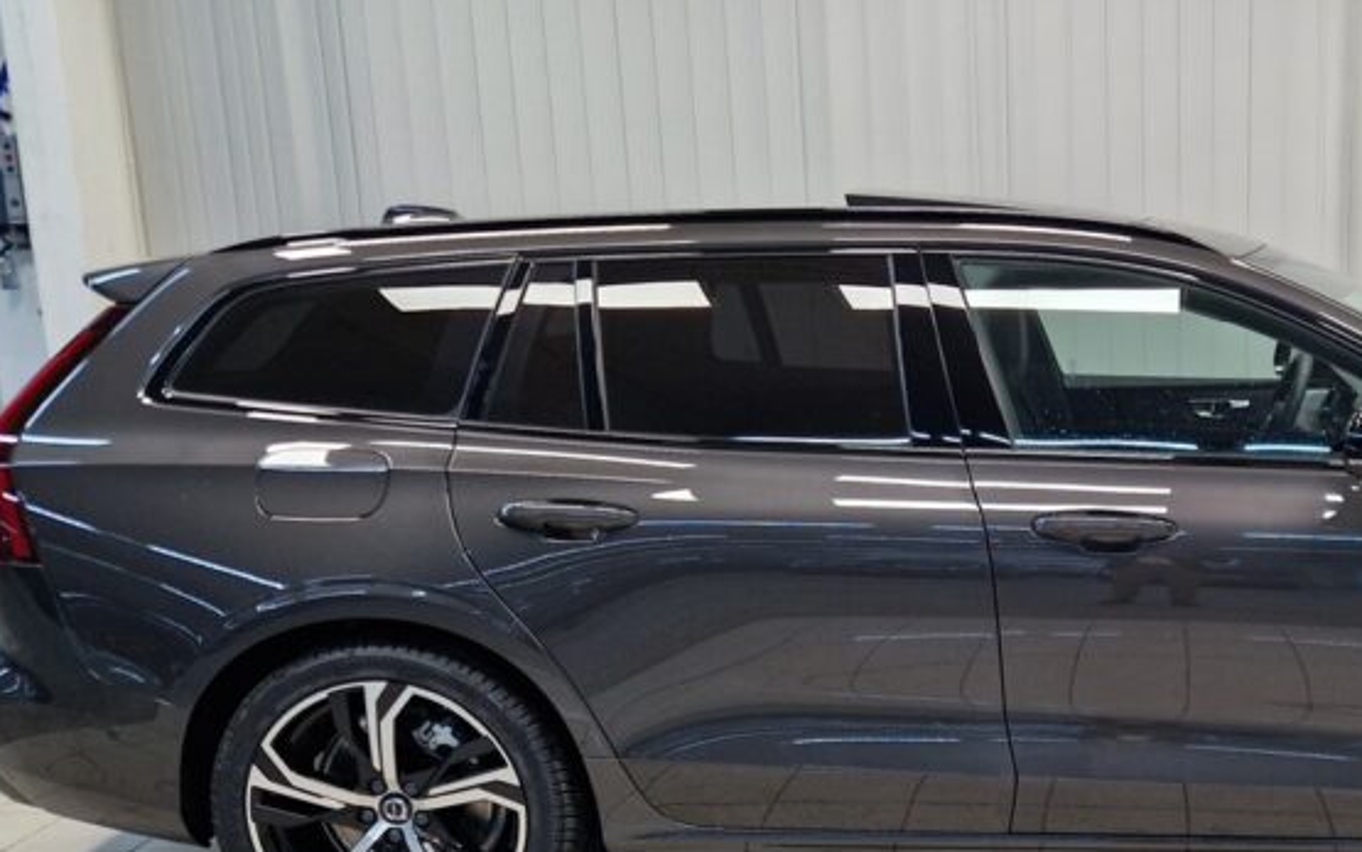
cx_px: 1117
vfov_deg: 28.3
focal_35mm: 45
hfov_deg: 42.1
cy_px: 606
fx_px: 1671
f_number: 1.8
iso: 200
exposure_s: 1/180
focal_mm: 5.4
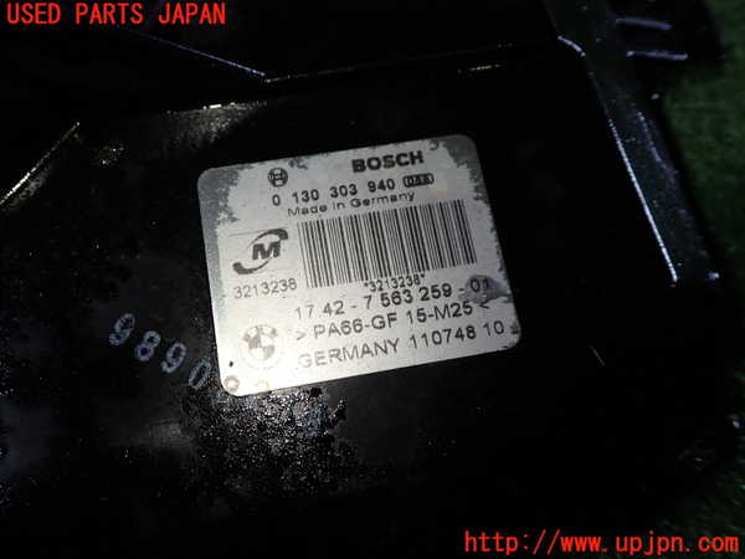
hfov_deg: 60.0
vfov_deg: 46.8
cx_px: 372
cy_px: 280
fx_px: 646
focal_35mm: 30
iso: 100
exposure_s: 1/80
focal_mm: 5.4
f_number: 2.3
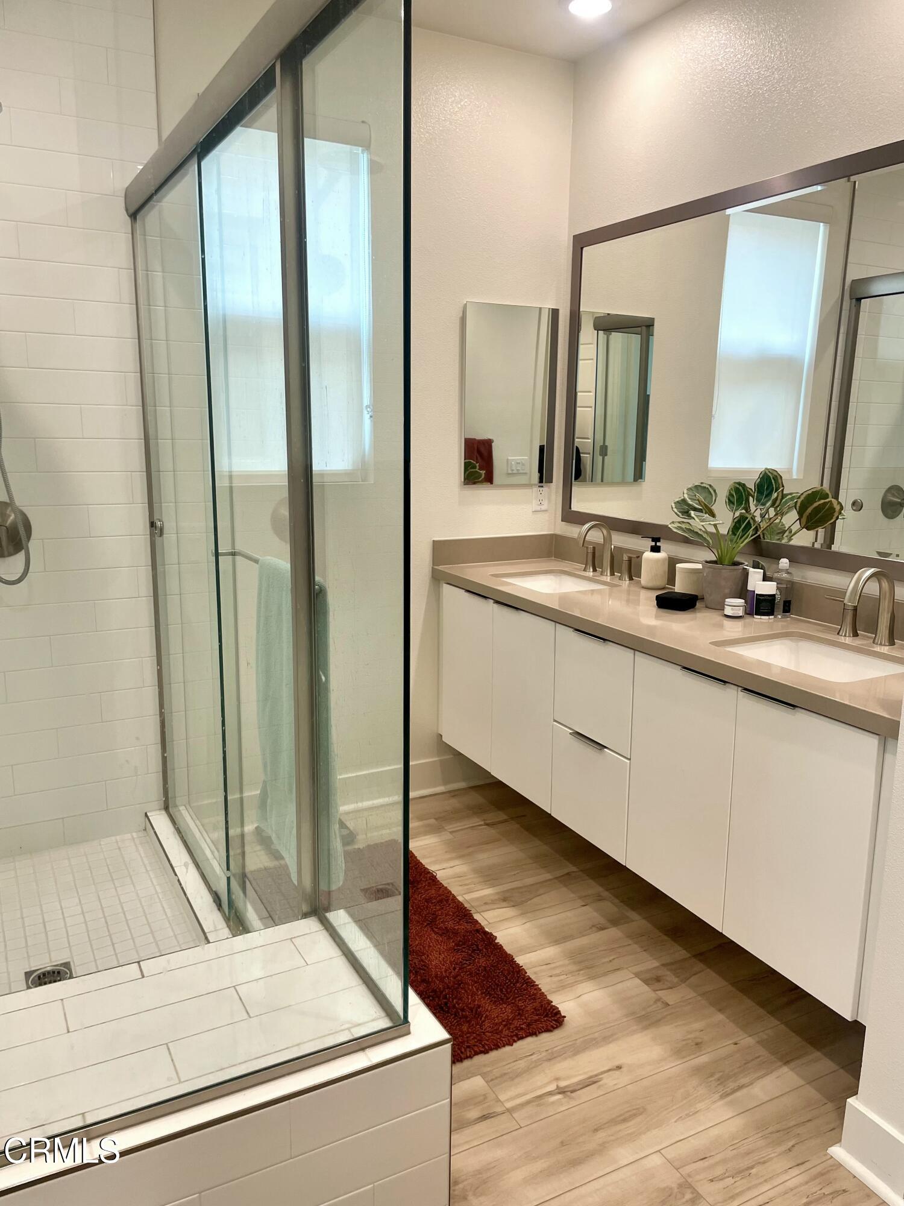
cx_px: 452
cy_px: 603
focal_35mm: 26
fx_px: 905
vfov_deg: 67.3
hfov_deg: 53.1
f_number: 1.6
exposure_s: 1/120
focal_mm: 4.2
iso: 64
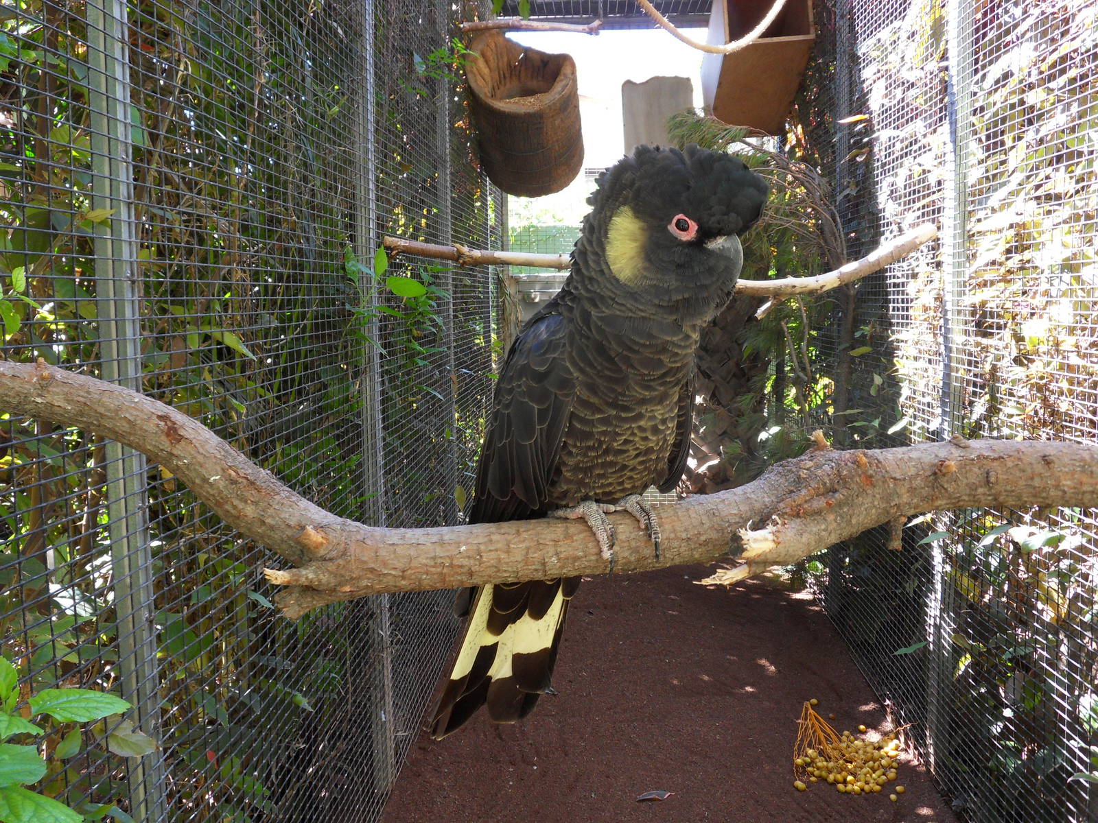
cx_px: 549
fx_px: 1142
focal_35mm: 36
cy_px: 412
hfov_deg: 51.4
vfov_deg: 39.7
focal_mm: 6.3
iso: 120
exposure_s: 1/30
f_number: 3.9
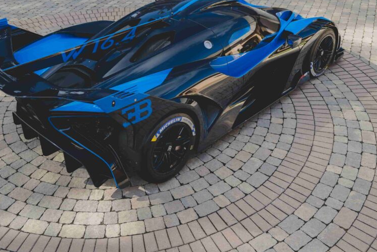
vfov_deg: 32.6
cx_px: 190
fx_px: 430
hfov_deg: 47.4
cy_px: 118
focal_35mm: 41
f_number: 2.8
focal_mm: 30
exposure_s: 1/250
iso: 200
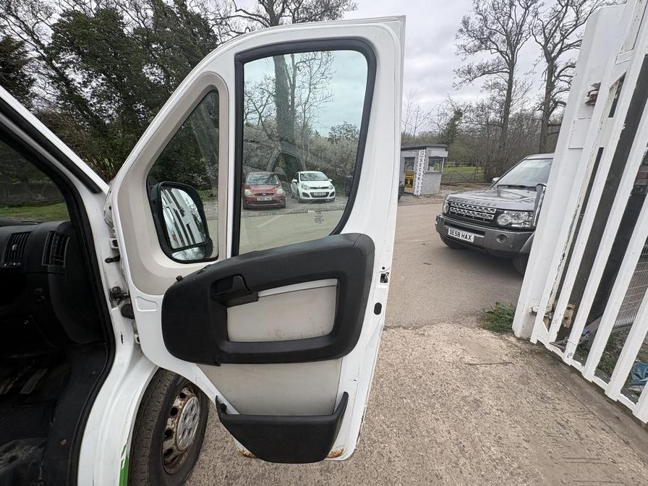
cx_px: 324
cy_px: 243
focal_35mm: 14
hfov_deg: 102.1
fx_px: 262
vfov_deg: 85.7
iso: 40
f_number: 2.2
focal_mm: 2.22
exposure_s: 1/578
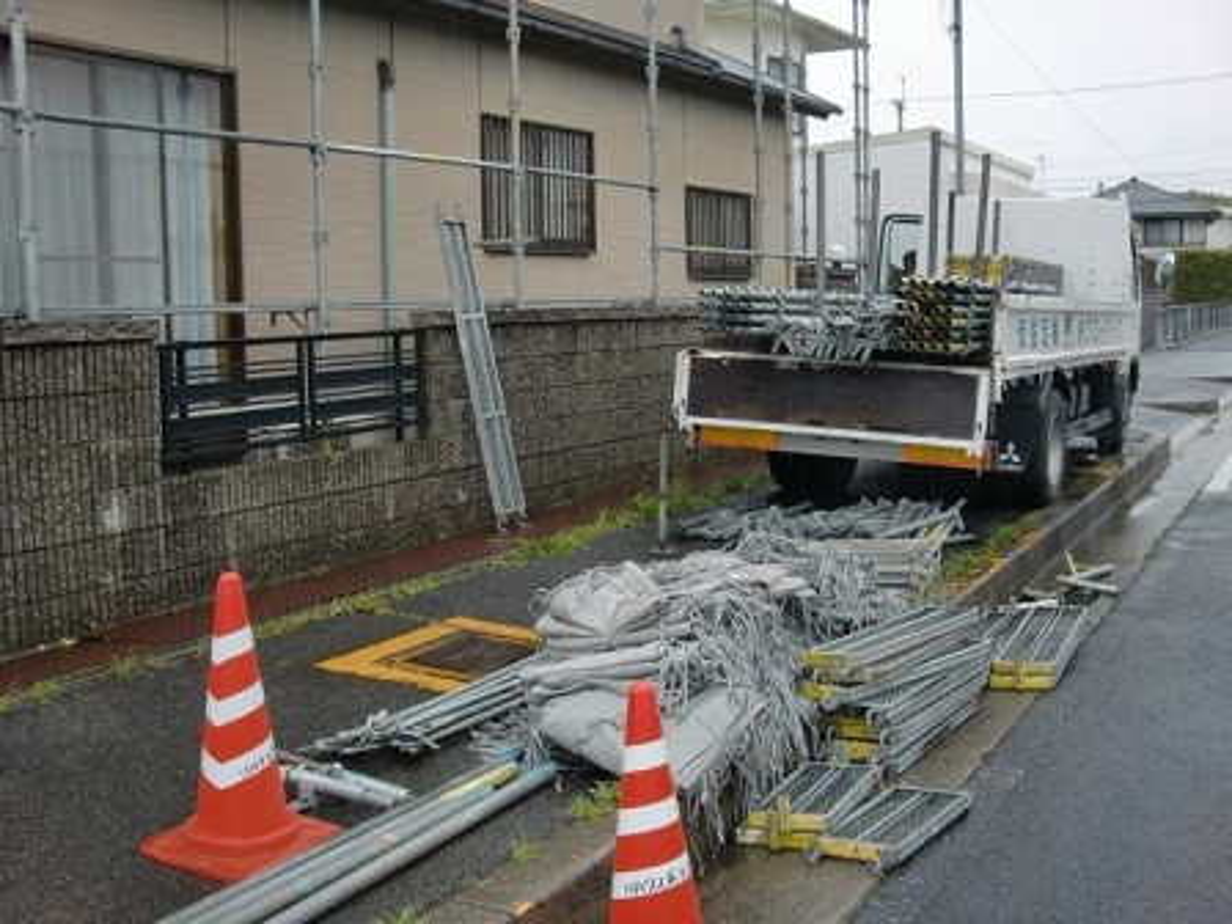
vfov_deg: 37.7
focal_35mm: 38
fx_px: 1352
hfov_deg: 49.0
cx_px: 616
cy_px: 462
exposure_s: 1/160
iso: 64
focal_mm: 6.66
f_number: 3.9
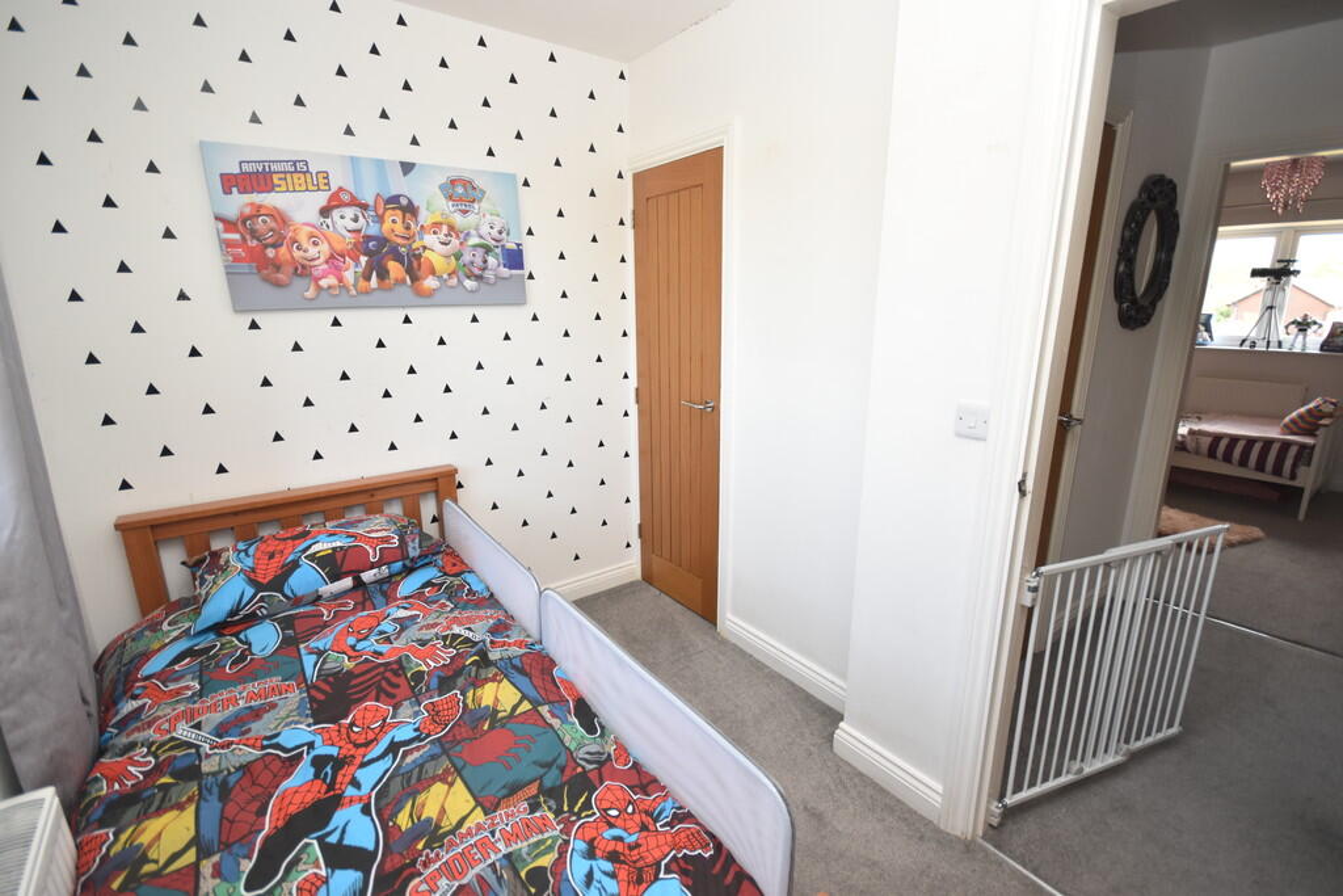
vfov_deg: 77.3
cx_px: 672
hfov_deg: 100.4
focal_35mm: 15
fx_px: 560
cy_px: 448
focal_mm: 10
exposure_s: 1/160
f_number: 4.5
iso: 800
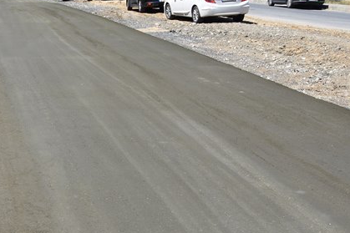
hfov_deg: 28.6
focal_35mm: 66
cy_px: 194
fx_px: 641
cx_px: -3
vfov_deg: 20.3
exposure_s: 1/250
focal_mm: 18
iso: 100
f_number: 8
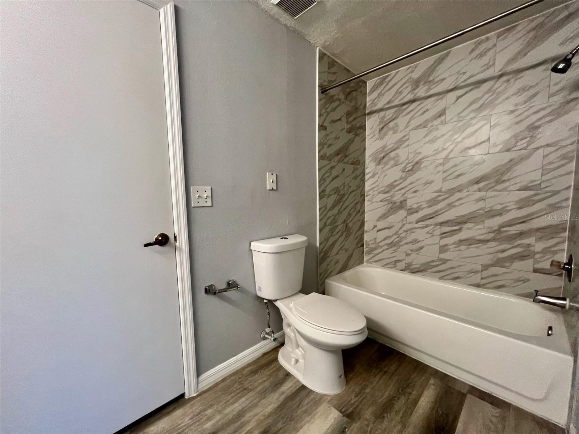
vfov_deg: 89.9
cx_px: 290
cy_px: 217
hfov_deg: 106.2
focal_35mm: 13
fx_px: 217
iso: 250
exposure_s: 1/120
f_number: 1.8
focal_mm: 1.57
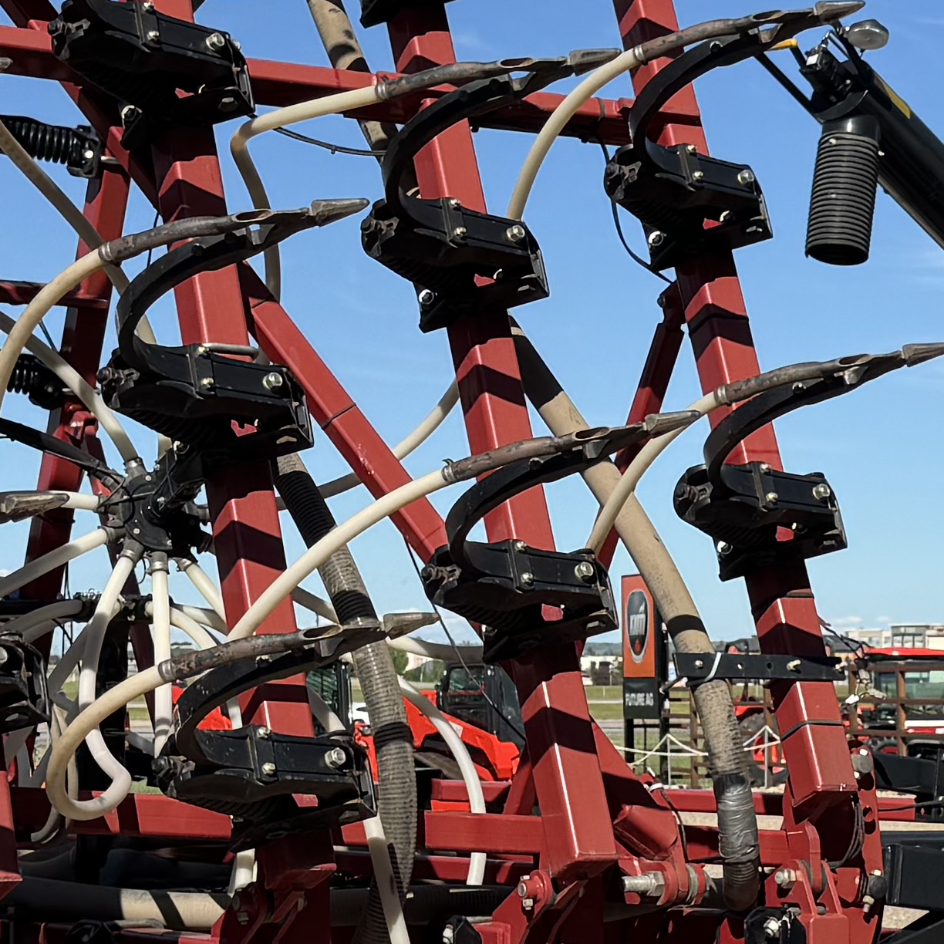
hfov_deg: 17.6
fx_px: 3054
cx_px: 567
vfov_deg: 17.6
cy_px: 421
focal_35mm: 99
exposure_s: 1/4310
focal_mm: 6.76
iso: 80
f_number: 1.78
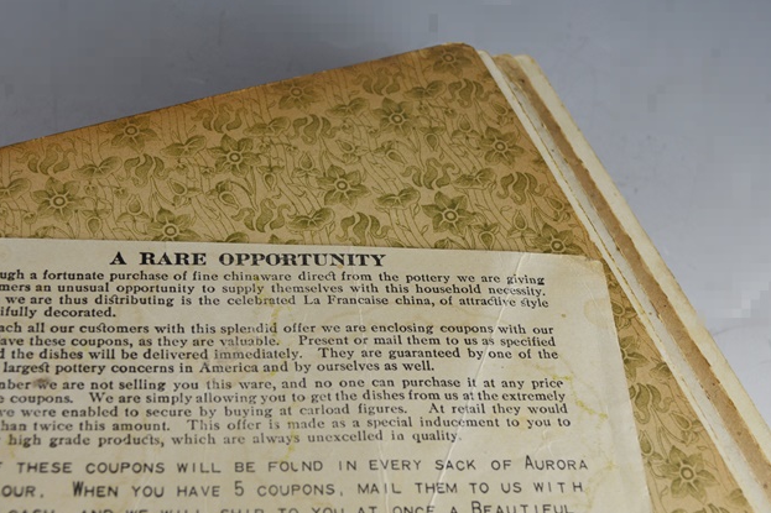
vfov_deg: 25.9
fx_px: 1113
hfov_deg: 38.1
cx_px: 316
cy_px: 319
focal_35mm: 52
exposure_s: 1/125
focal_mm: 24
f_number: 5.6
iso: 250
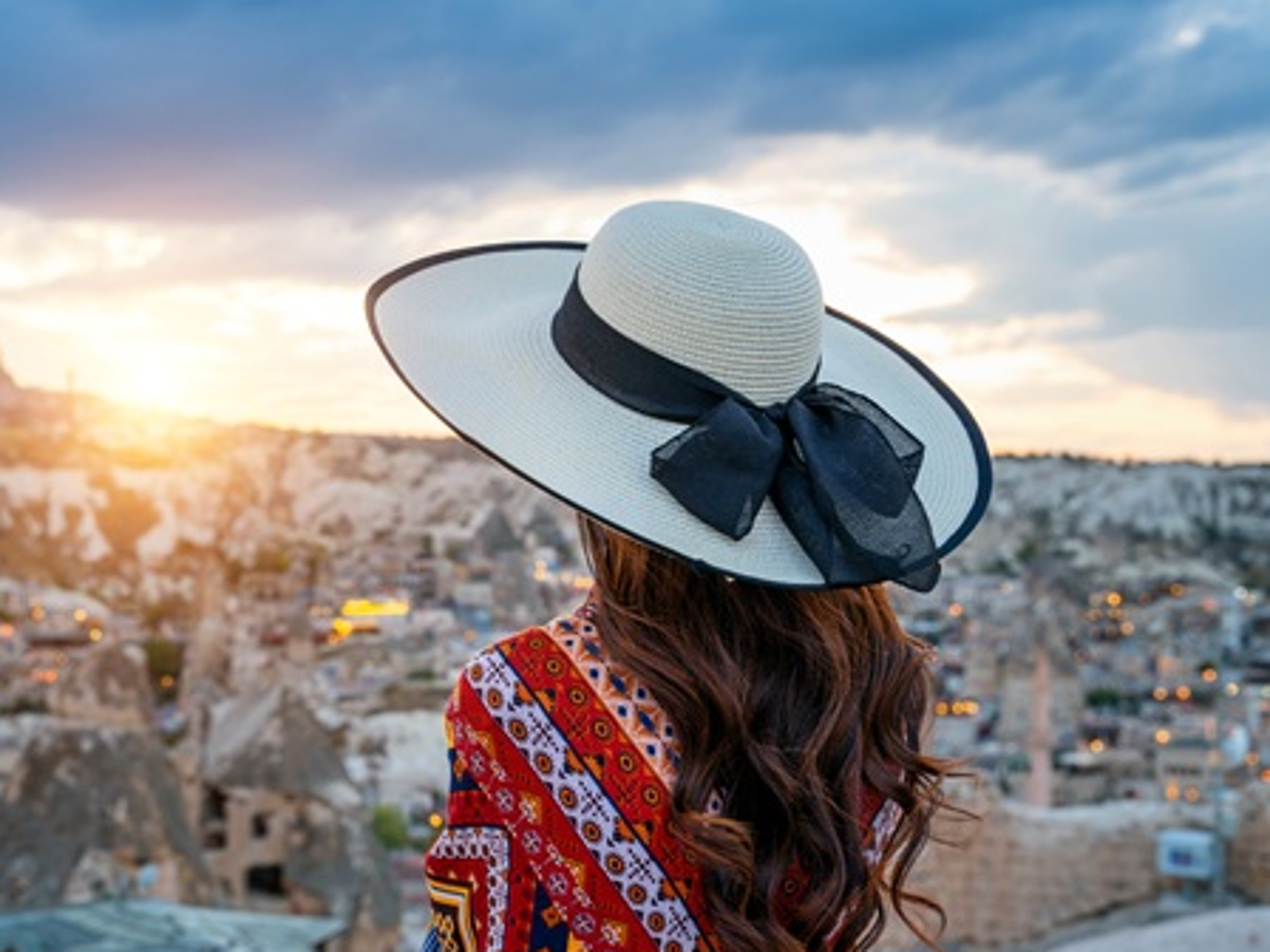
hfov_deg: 34.6
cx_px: 422
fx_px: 2018
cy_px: 629
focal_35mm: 55
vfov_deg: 26.4
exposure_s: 1/15
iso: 200
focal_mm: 38
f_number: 5
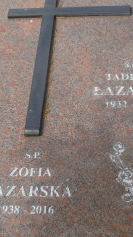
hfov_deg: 21.4
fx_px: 351
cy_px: 118
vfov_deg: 37.2
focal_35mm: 56
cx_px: 82
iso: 100
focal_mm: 6.9
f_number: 4.2
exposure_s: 1/500
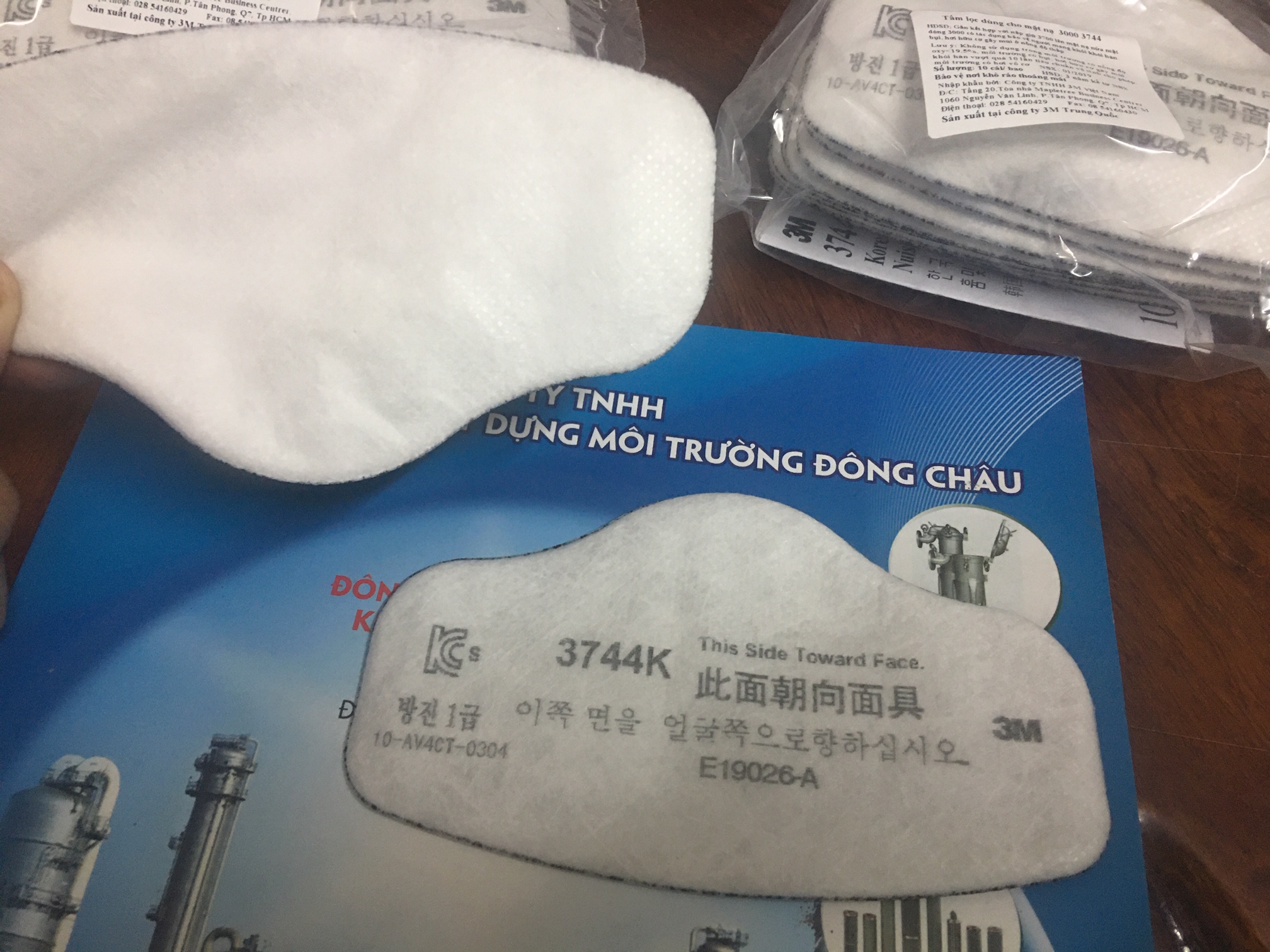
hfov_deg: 61.7
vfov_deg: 48.2
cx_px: 635
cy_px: 476
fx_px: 1064
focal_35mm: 29
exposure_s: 1/17
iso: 100
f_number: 2.2
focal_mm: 4.15
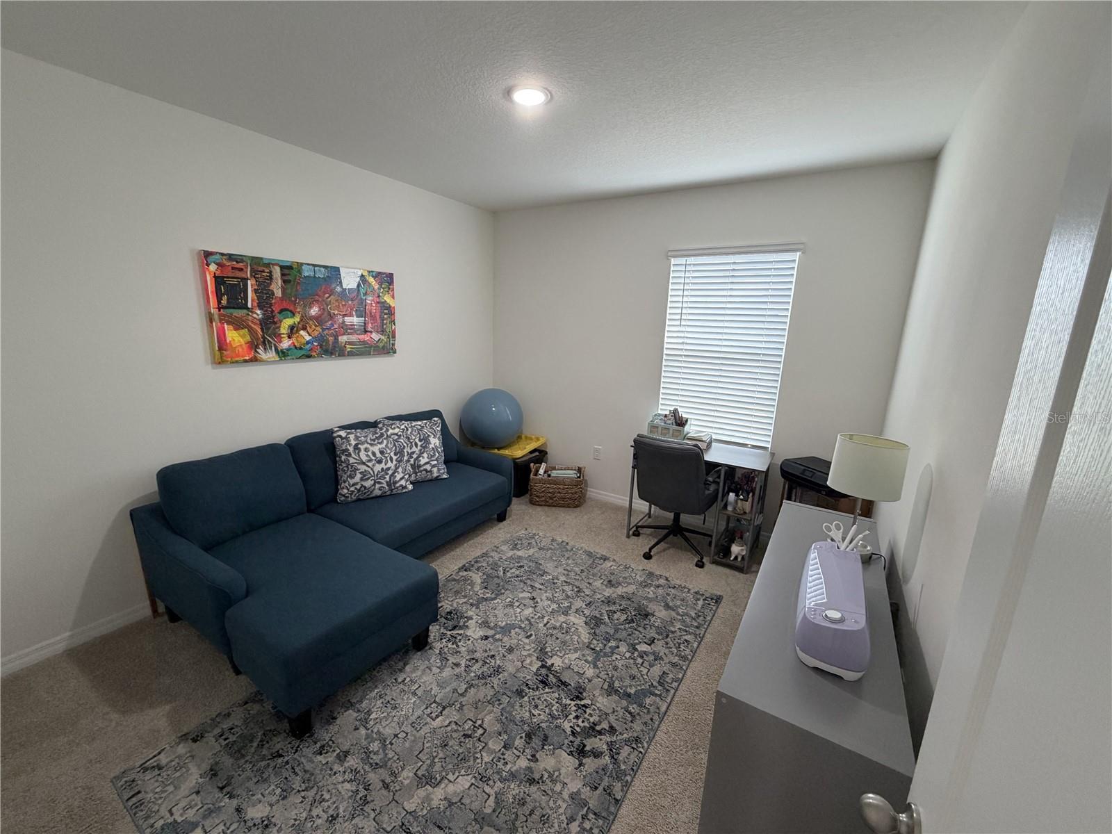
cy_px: 417
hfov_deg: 102.1
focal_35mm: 14
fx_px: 450
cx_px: 556
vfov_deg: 85.7
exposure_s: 1/120
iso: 250
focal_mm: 2.22
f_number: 2.2
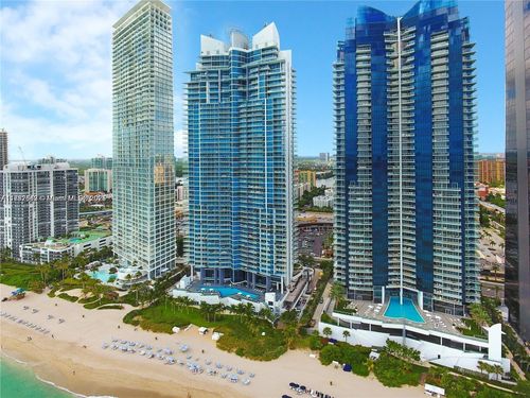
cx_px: 265
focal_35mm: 20
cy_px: 199
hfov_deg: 81.7
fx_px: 306
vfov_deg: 66.0
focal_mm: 3.61
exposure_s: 1/950
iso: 100
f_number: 2.8
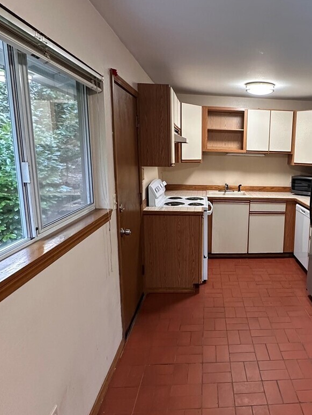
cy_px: 208
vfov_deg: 67.3
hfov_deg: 50.6
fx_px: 312
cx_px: 239
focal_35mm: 26
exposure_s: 1/60
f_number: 2.2
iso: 250
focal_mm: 2.22
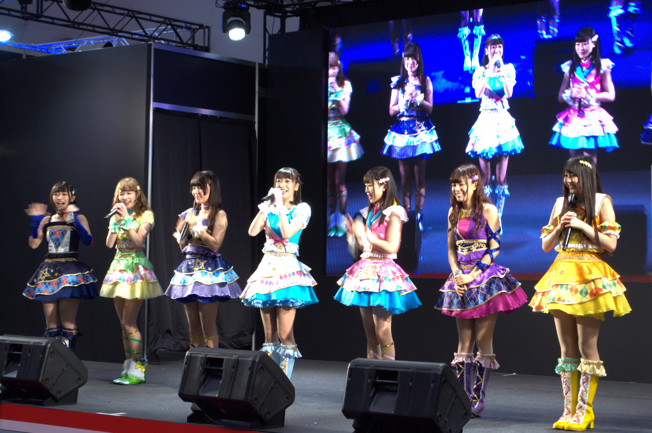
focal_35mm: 72
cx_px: 326
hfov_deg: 28.1
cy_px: 216
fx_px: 1302
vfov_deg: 18.9
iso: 800
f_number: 13
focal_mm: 48
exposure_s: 1/20
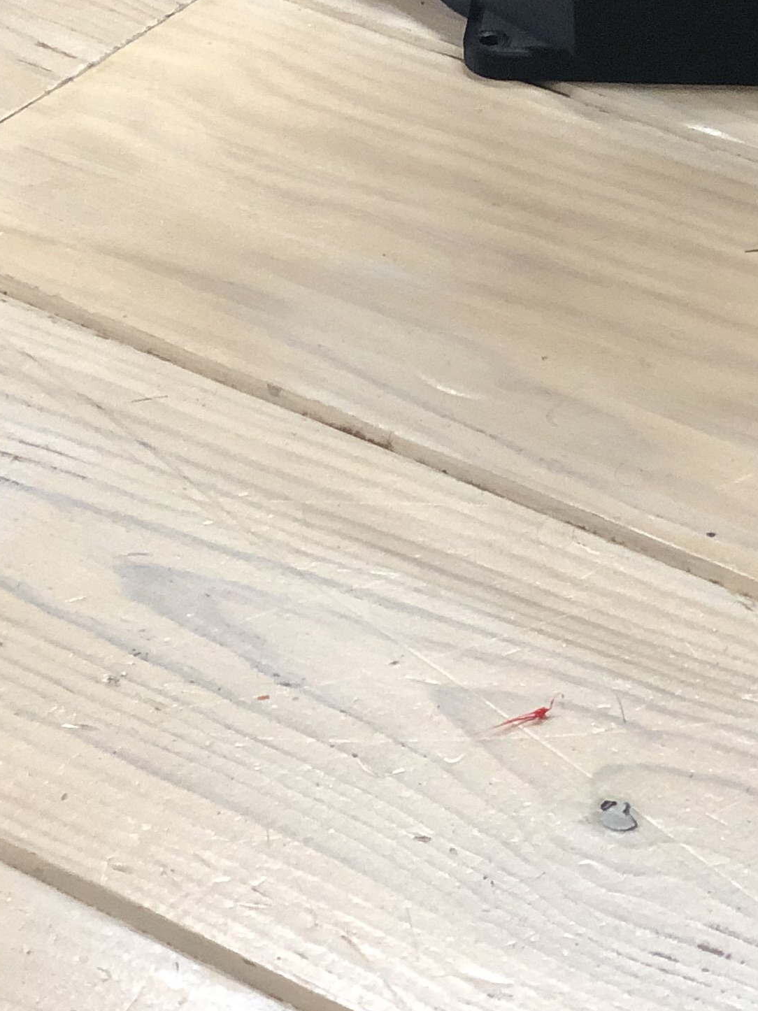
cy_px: -259
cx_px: 725
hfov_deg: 10.2
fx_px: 4235
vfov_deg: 13.2
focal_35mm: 145
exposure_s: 1/50
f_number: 2.4
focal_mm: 6
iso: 100
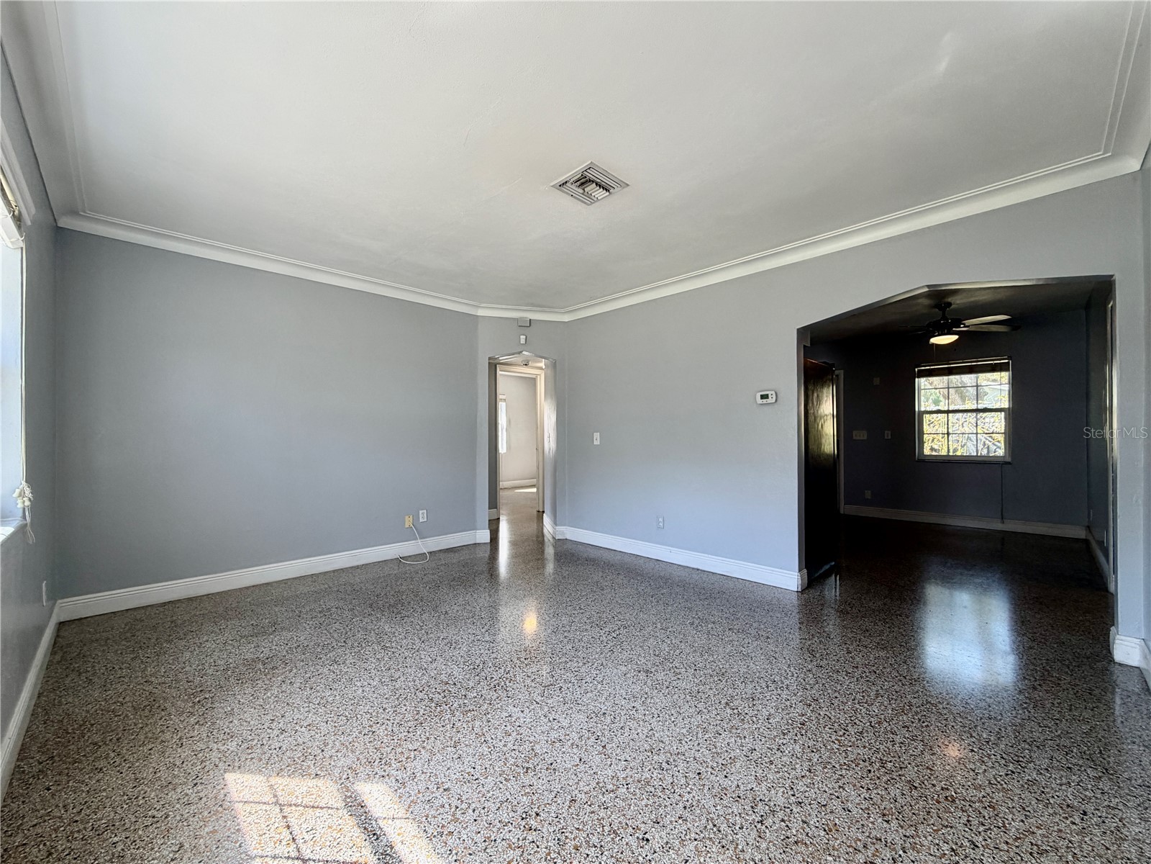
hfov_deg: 102.1
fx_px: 466
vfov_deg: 85.7
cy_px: 432
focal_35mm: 14
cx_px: 576
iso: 100
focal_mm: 2.22
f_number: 2.2
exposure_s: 1/120
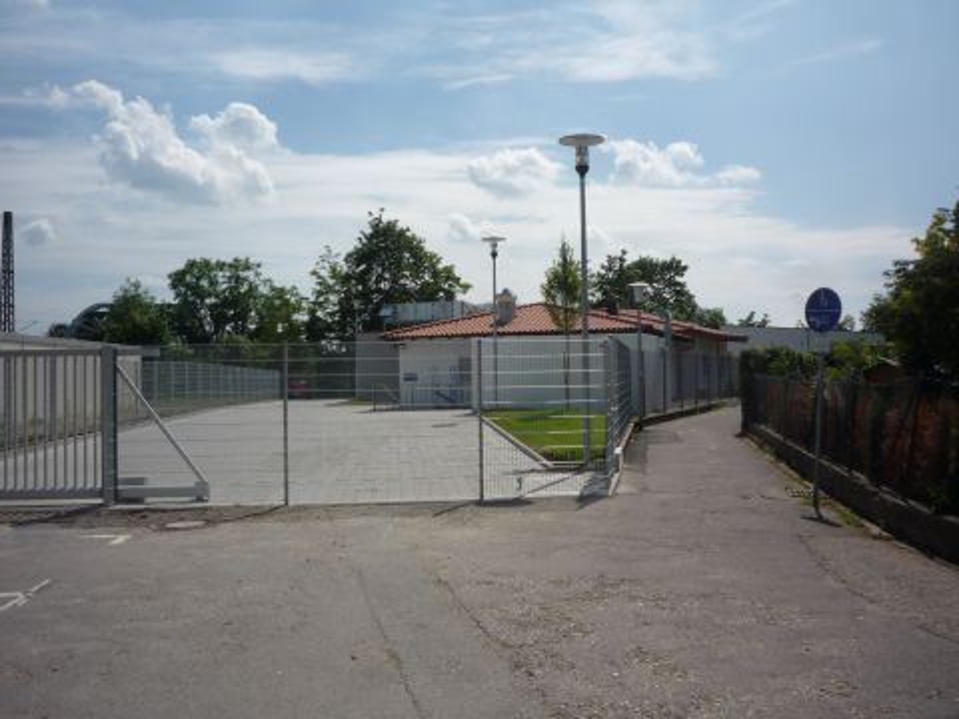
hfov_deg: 56.8
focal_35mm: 32
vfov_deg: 44.2
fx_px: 887
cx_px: 480
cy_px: 360
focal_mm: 5.2
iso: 100
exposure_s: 1/800
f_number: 5.6
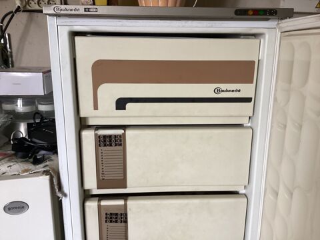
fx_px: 287
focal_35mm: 31
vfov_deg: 45.4
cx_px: 160
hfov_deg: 58.4
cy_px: 120
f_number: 2.4
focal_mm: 3.3
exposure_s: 1/50
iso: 200
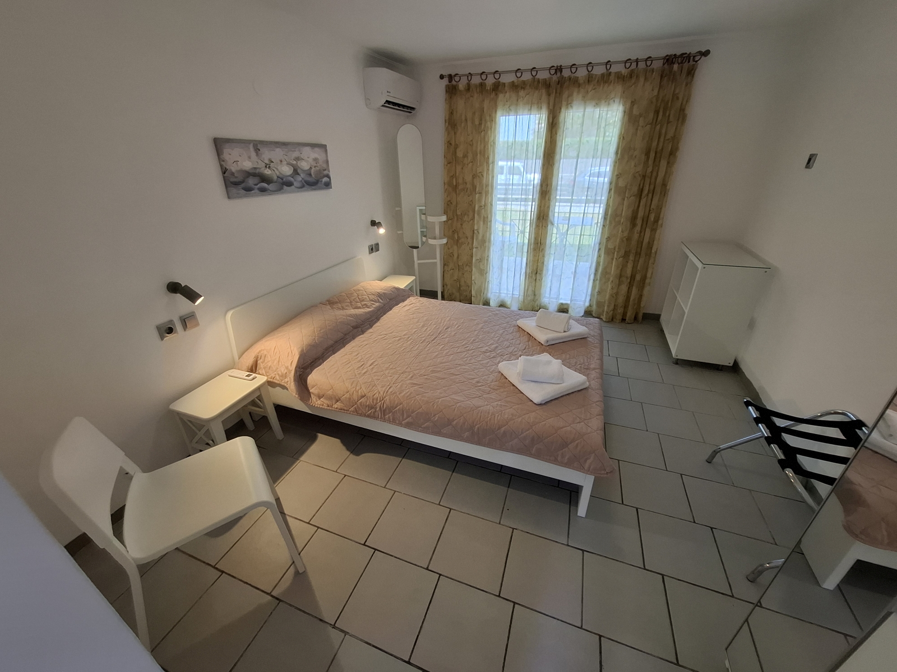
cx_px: 448
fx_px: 337
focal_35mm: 13
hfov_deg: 106.2
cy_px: 336
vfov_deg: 89.9
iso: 80
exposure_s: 1/50
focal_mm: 1.74
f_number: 2.2
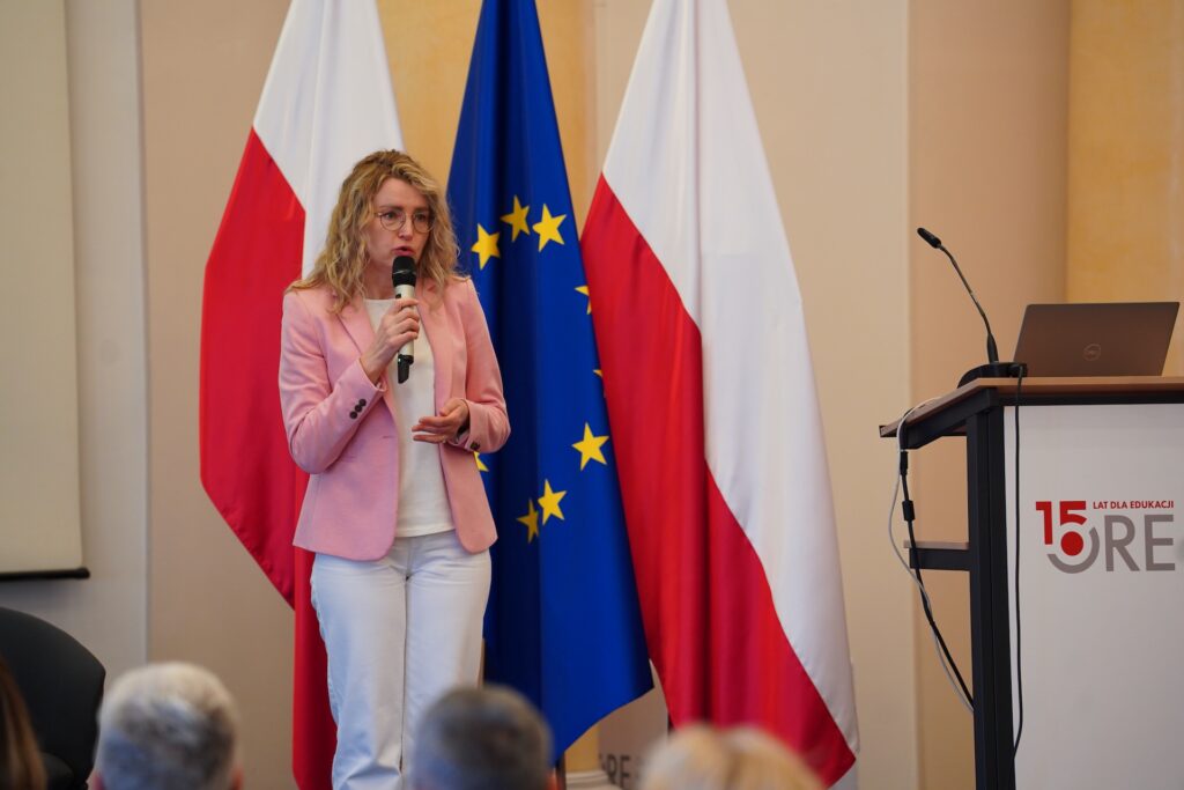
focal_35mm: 200
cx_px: 592
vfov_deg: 6.9
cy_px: 395
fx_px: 6578
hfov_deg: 10.3
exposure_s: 1/250
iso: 2000
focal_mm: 200
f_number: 4
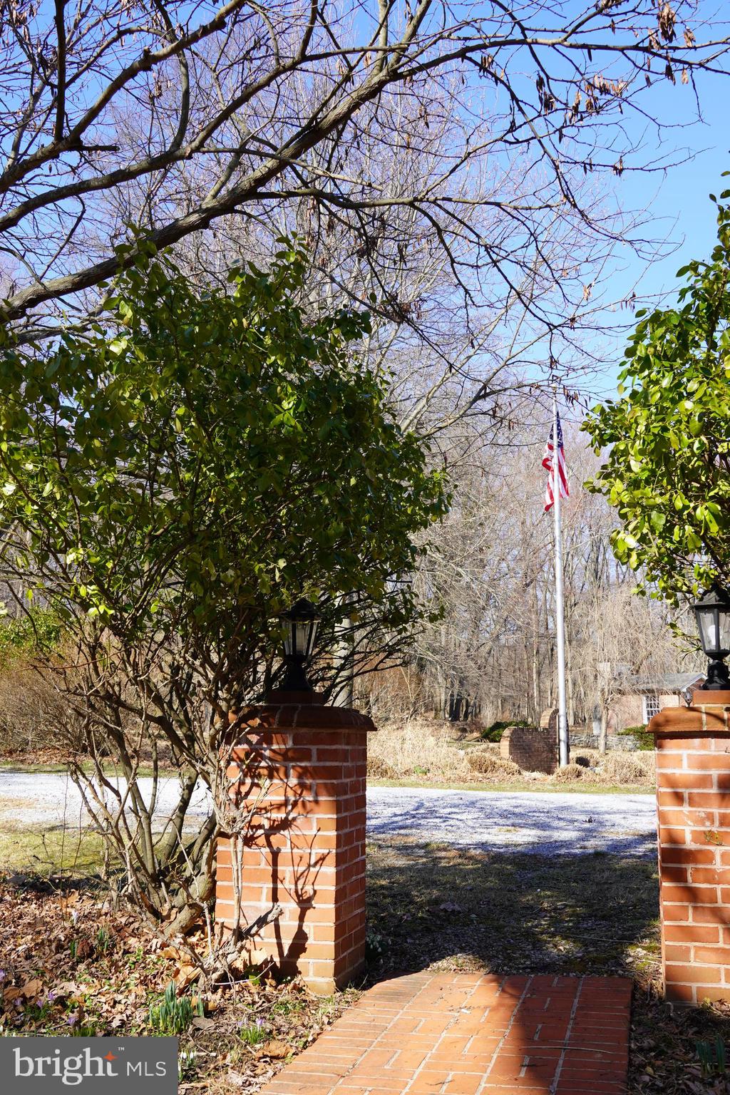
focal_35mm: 36
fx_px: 1095
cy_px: 548
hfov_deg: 36.9
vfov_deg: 53.1
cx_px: 365
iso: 100
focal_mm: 24
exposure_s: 1/100
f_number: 8
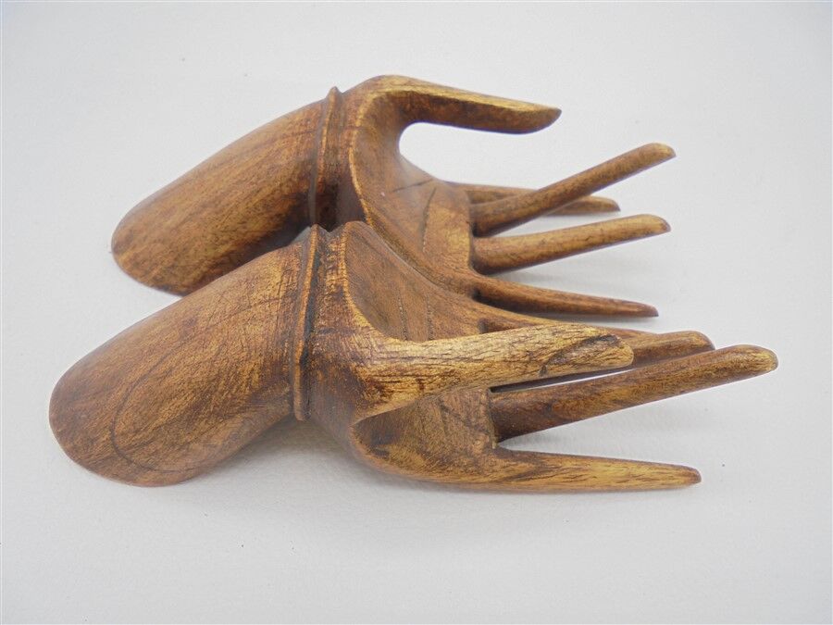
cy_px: 312
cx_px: 416
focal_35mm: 26
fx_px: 626
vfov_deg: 53.1
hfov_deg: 67.3
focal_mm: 4.6
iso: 100
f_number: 3.5
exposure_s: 1/50
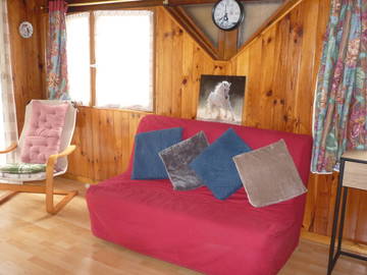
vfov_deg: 42.9
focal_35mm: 33
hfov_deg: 55.4
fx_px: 350
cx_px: 184
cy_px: 138
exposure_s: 1/30
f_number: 2.8
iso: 320
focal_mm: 5.5
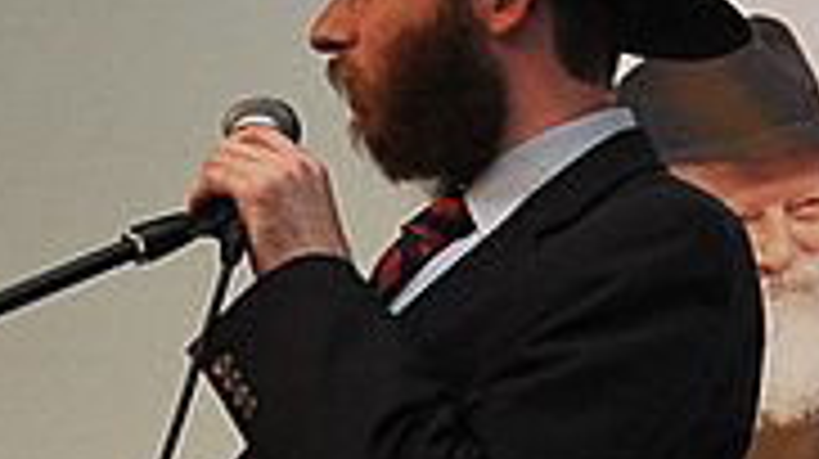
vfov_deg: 7.3
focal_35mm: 166
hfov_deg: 9.9
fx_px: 3602
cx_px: 2452
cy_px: 268
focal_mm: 24
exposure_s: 1/100
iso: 800
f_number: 2.8
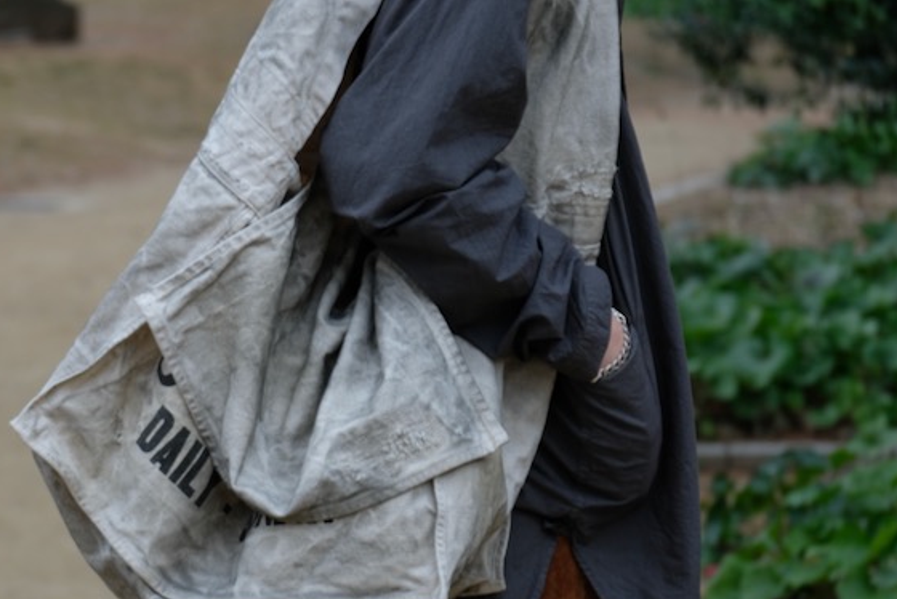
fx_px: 5409
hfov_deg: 9.5
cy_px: 324
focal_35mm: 217
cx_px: 227
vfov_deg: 6.3
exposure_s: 1/280
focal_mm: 95.4
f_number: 5.4
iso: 400
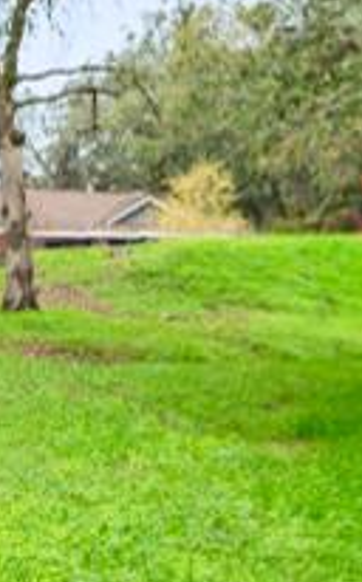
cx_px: 17
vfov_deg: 17.5
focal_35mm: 119
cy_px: 141
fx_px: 1886
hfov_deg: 10.9
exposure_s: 1/125
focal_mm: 16
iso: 400
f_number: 8
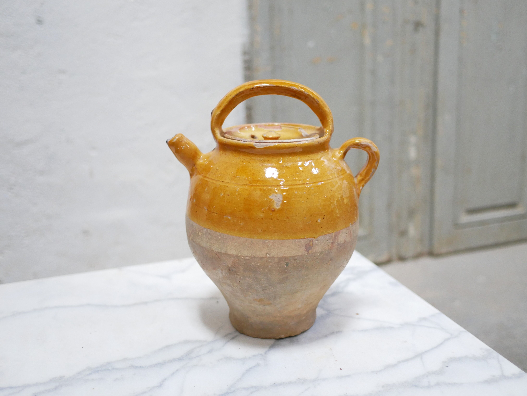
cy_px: 198
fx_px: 609
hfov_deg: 46.8
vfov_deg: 36.0
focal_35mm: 40
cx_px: 264
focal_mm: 20
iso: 1000
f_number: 1.7
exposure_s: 1/60
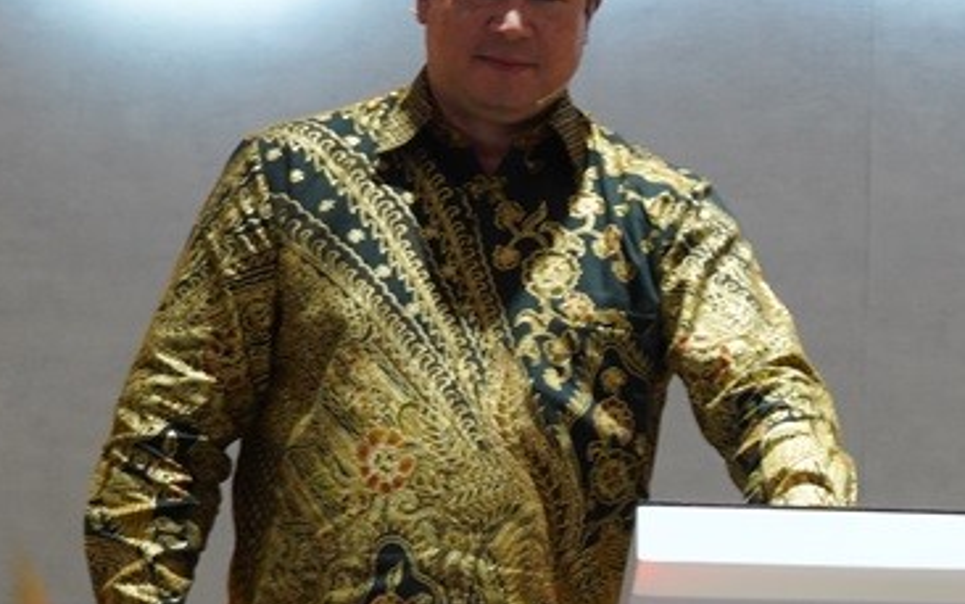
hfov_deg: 10.0
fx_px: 5446
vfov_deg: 6.3
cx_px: 1015
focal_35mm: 207
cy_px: 575
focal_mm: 62
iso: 800
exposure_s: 1/40
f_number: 9
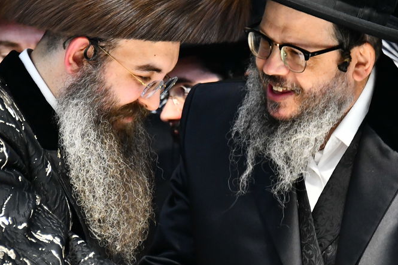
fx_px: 4885
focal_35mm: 442
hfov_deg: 4.7
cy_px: 97
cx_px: 223
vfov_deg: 3.1
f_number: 5.6
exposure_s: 1/125
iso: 2500
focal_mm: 210
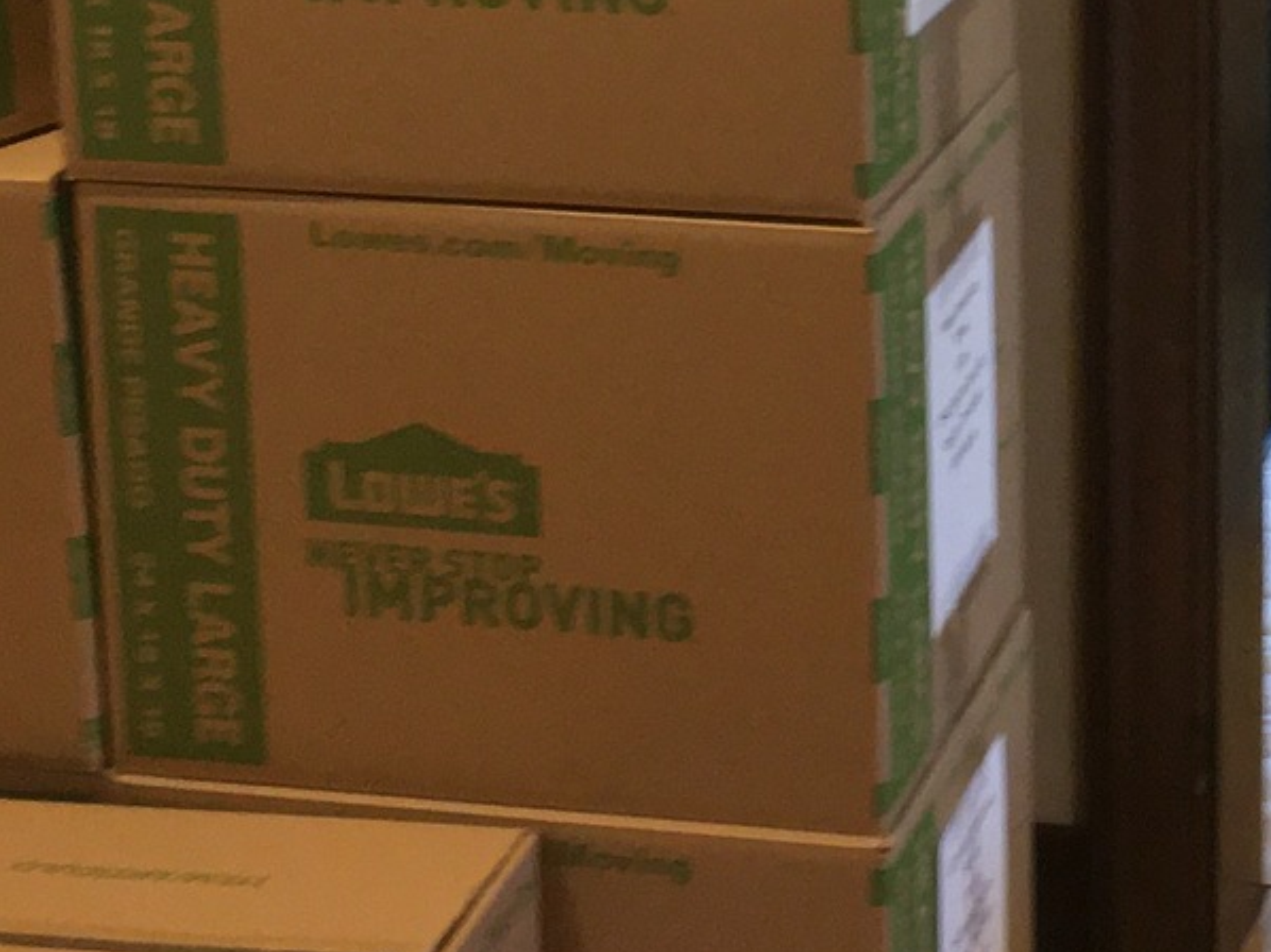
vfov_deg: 15.0
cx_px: 1205
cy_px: 26
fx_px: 3560
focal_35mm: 97
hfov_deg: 19.8
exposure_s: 1/24
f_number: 2.2
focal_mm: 4.15
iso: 200
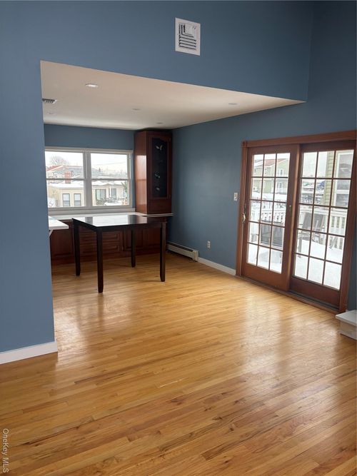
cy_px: 238
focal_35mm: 26
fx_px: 358
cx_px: 178
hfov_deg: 53.0
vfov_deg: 67.3
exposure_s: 1/148
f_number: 1.6
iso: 50
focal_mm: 5.96
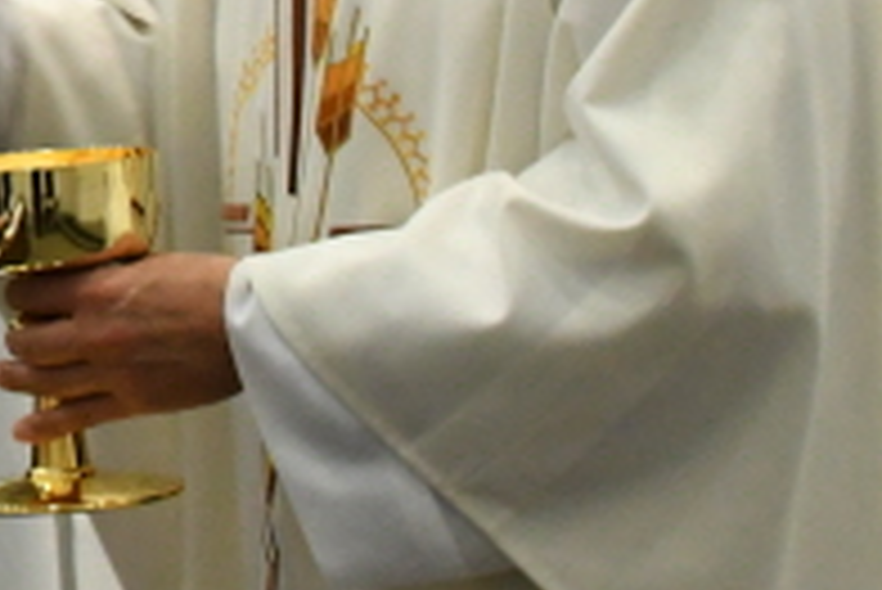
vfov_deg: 6.7
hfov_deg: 9.6
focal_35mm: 204
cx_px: -698
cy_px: -277
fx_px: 5002
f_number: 7.1
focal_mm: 26
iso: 3200
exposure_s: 1/60
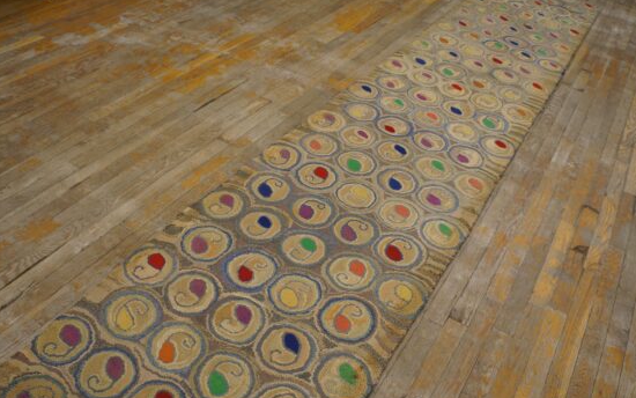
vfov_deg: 41.8
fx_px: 520
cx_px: 343
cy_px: 217
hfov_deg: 62.8
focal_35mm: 30
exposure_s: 1/60
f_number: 4
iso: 400
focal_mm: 18
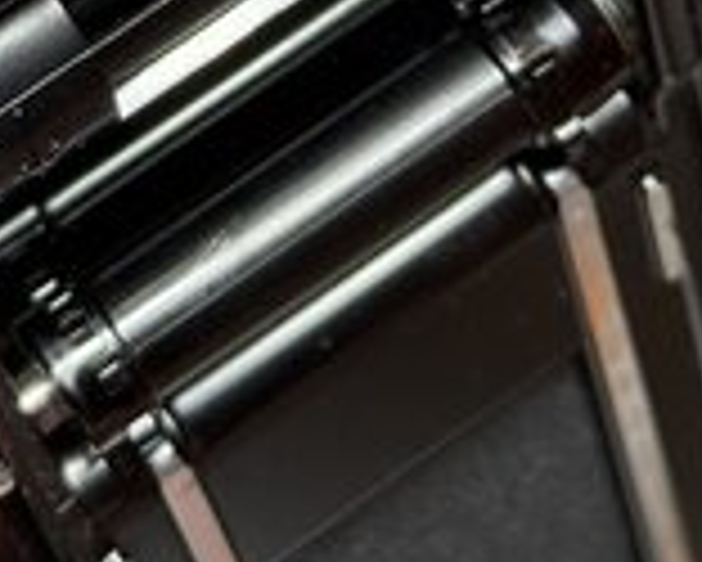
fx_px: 3701
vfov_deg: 8.5
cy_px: -252
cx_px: 194
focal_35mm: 178
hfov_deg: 10.8
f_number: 1.78
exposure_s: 1/60
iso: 64
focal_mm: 6.76
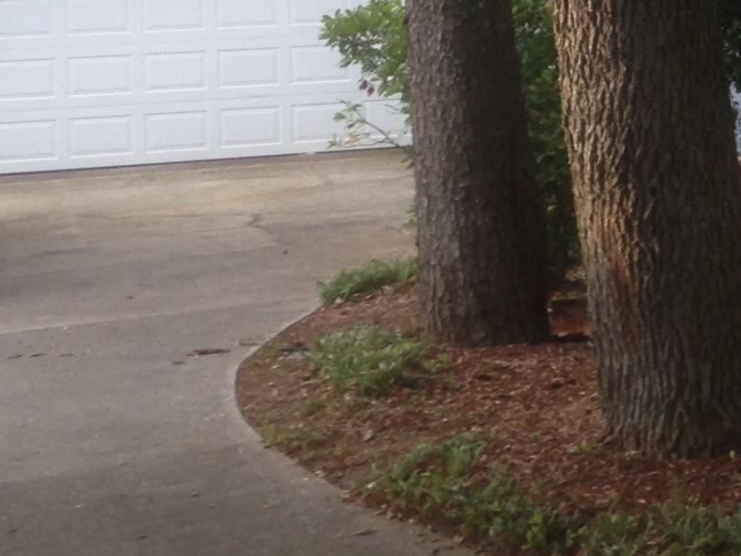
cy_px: -100
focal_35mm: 125
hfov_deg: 13.9
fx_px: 2676
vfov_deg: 11.6
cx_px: 1376
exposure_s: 1/40
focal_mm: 4.12
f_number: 2.4
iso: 50
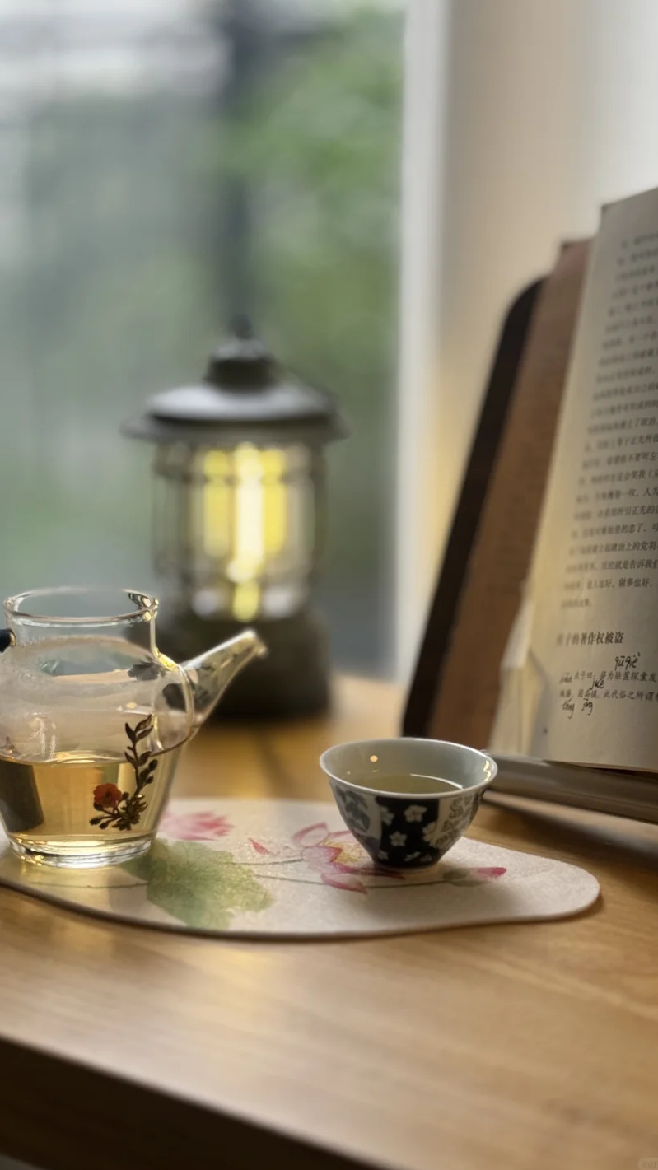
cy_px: 586
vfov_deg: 39.2
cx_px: 231
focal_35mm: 53
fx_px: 1644
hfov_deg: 22.6
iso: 100
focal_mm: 6.86
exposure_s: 1/78
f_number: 1.78
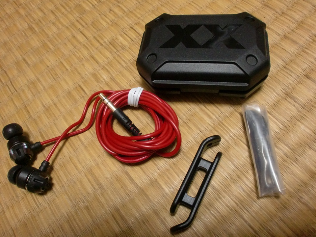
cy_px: 118
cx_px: 158
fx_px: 256
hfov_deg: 63.4
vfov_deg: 49.7
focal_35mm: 28
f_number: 2.6
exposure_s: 1/30
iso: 400
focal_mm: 4.65
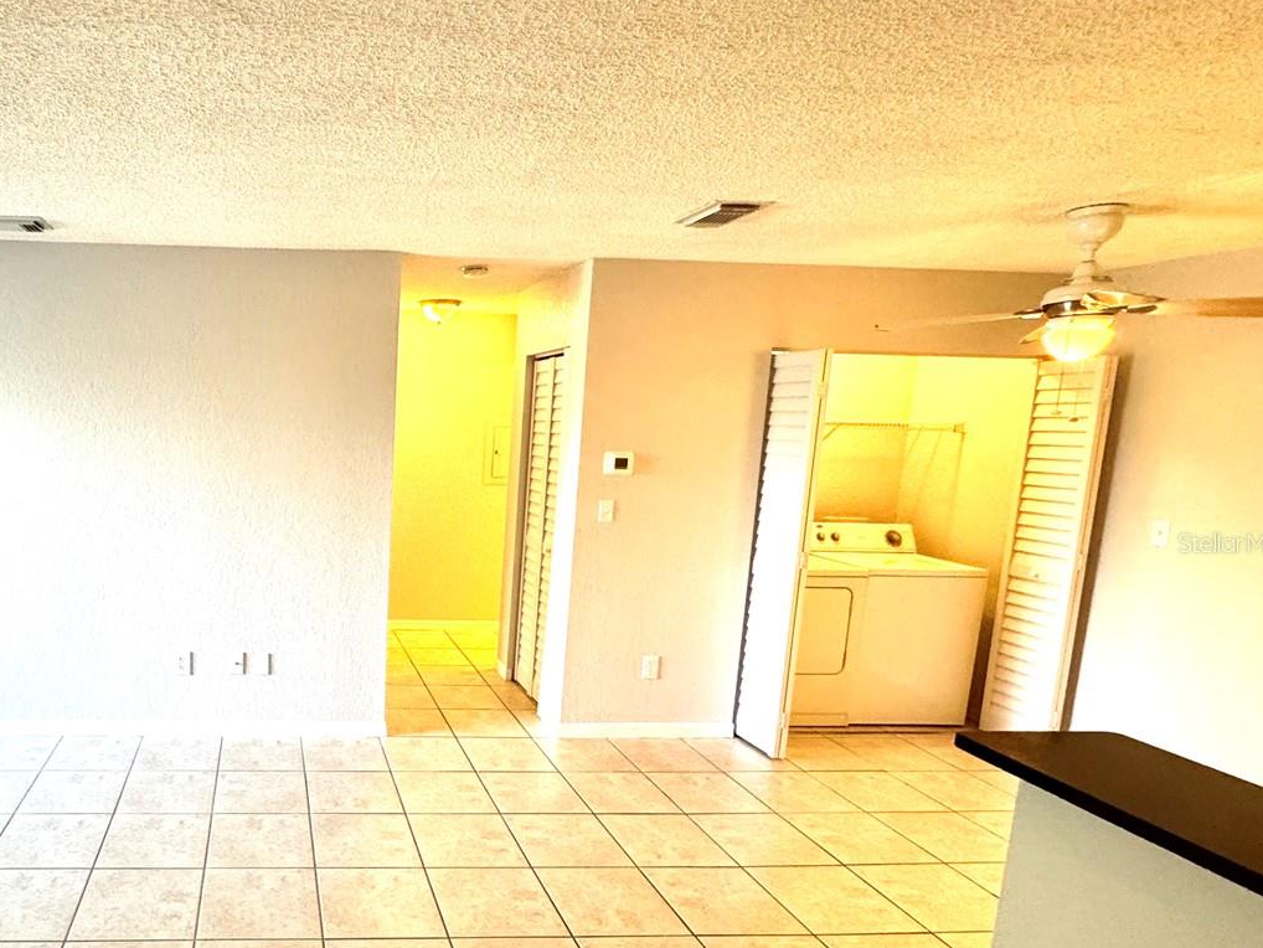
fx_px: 803
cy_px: 542
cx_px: 303
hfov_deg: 70.8
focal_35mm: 22
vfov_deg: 60.8
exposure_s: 1/120
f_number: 2.2
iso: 250
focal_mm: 2.22
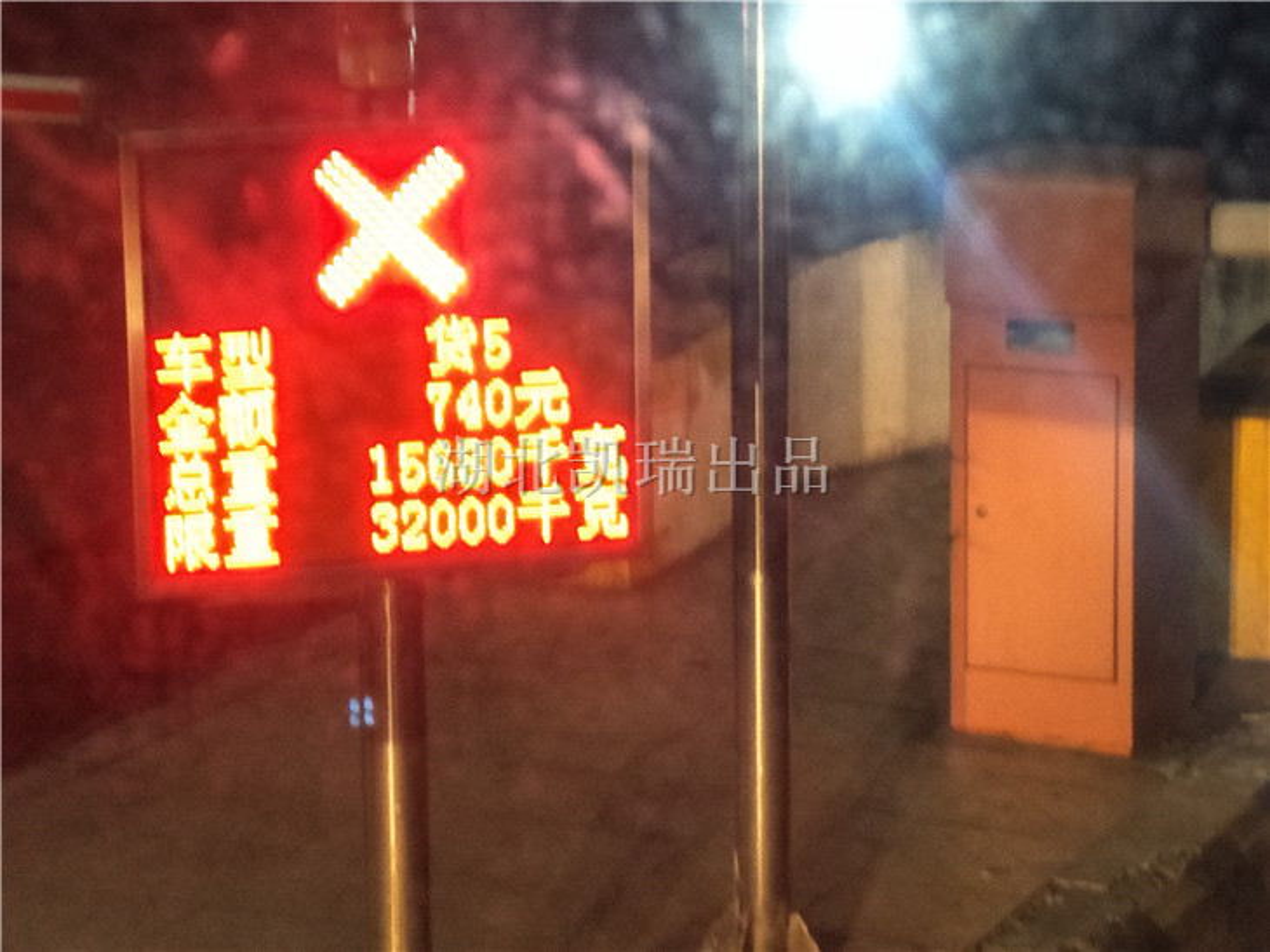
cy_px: 476
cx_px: 635
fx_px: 880
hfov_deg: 71.6
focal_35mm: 24
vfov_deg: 56.8
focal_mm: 4.1
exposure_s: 1/33
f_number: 1.7
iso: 168
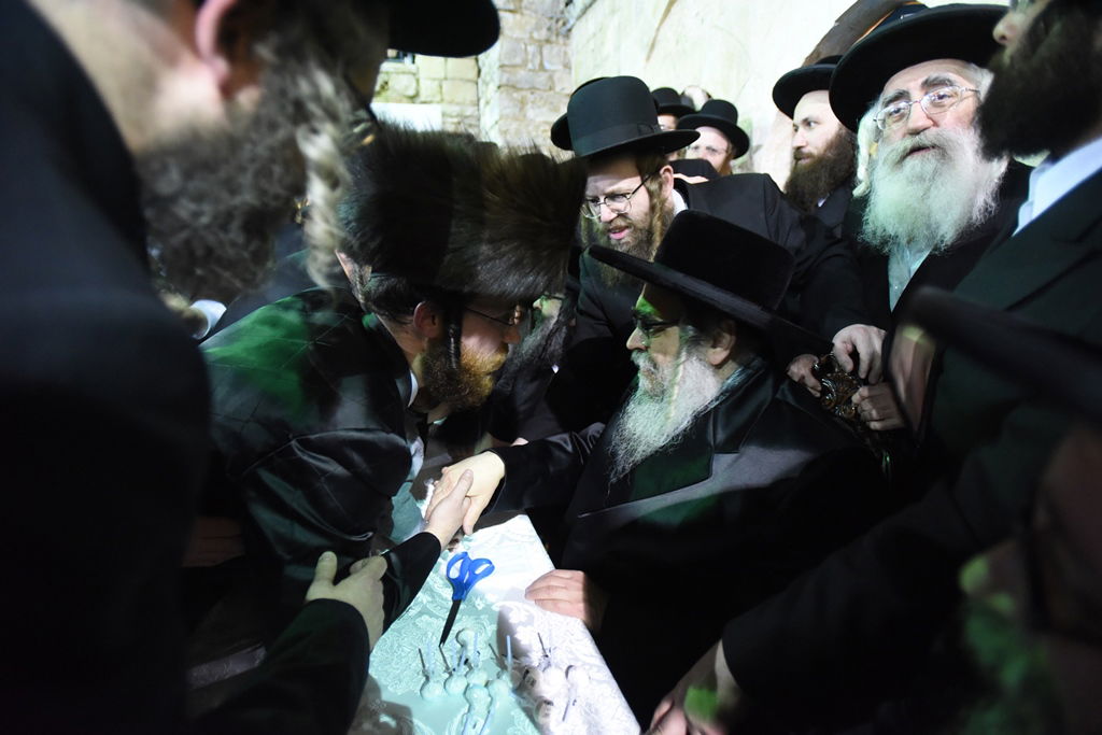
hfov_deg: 93.3
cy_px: 368
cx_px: 551
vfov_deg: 70.5
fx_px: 520
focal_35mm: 17
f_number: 2.8
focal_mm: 17
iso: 5000
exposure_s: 1/50
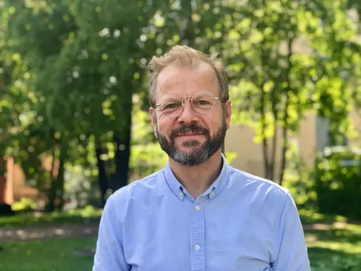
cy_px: 136
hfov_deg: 33.8
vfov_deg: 25.7
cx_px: 180
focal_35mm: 57
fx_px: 594
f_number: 2.8
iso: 20
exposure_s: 1/165
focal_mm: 6.6
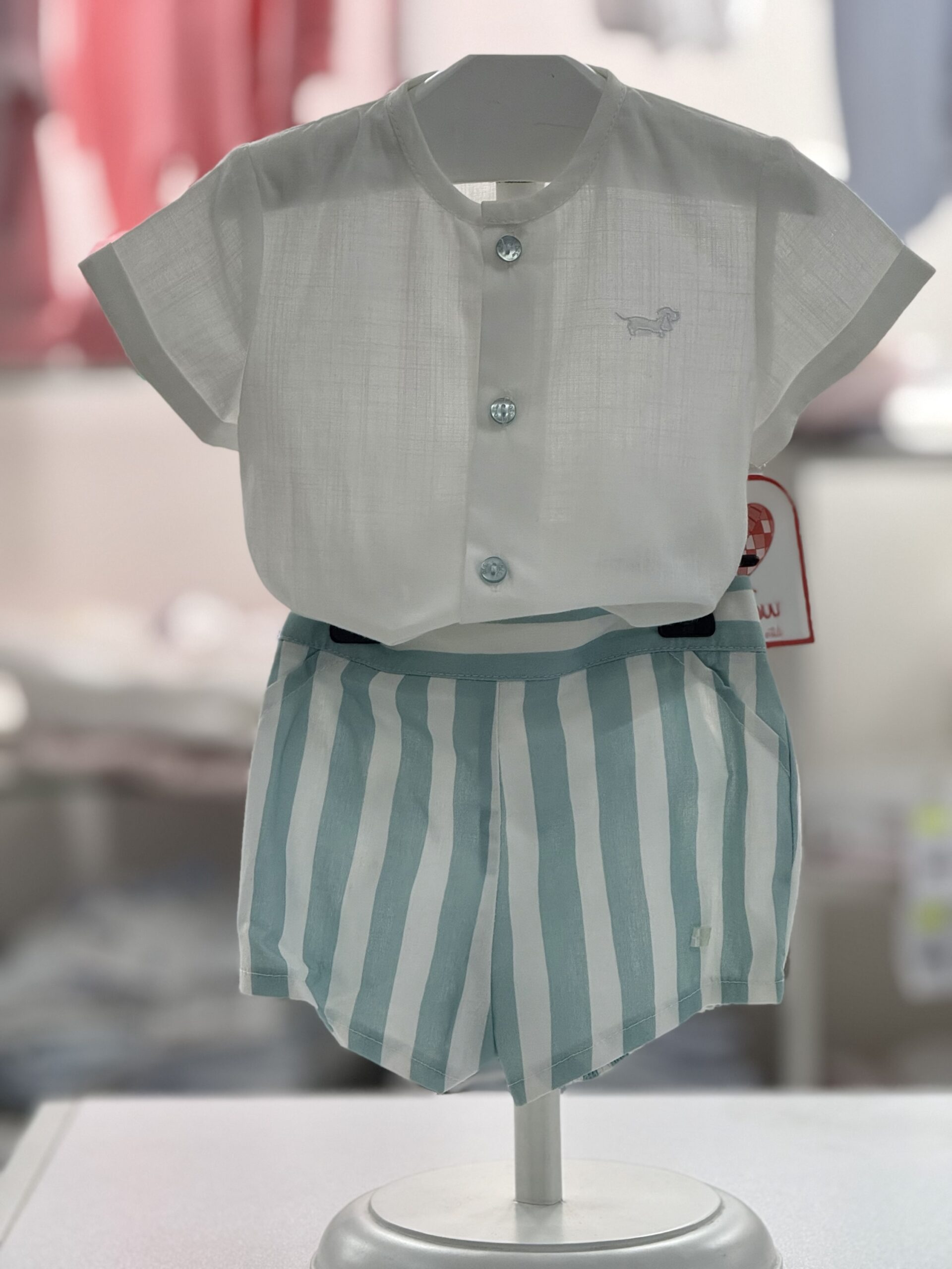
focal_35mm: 120
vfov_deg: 16.4
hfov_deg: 12.3
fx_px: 4400
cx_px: 476
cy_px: 634
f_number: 2.8
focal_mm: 15.66
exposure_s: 1/100
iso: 200
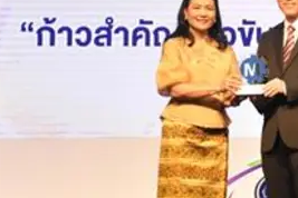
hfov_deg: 11.6
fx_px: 1448
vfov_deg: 7.8
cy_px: 42
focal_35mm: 175
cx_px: 320
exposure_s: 1/320
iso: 2500
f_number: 4.5
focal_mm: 40
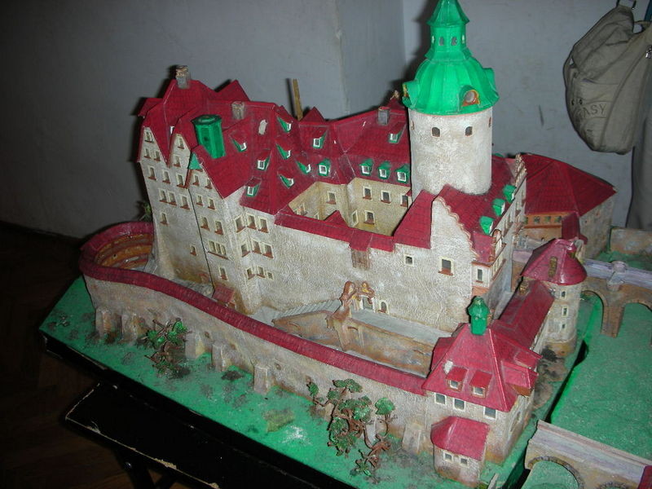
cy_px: 244
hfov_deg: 52.6
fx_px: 659
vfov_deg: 40.7
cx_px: 326
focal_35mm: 35
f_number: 3
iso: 50
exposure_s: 1/60.1
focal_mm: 5.8
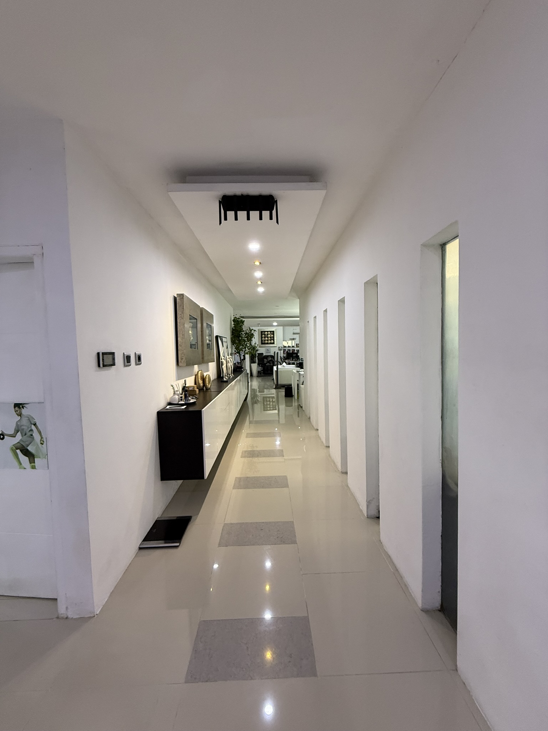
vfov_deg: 102.1
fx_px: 296
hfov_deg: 85.7
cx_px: 274
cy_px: 366
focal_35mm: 14
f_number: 2.2
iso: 250
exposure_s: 1/50
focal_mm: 2.22
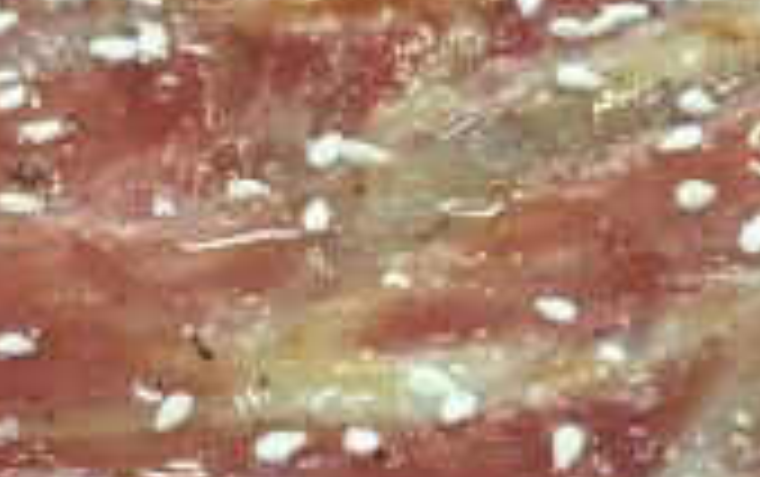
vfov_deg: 10.3
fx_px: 2633
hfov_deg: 16.4
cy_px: 353
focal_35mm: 127
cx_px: 513
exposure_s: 1/33
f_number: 2.2
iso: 125
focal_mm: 4.15
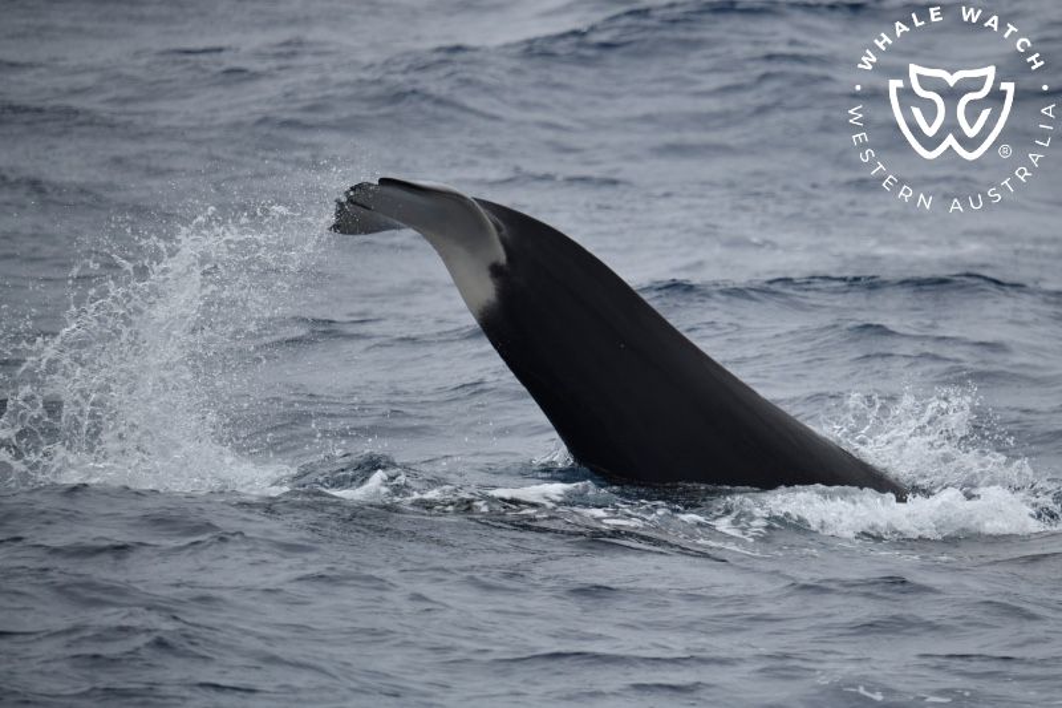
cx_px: 531
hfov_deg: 3.4
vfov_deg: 2.3
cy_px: 354
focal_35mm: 600
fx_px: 17695
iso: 800
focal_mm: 600
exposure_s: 1/8000
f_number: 6.3
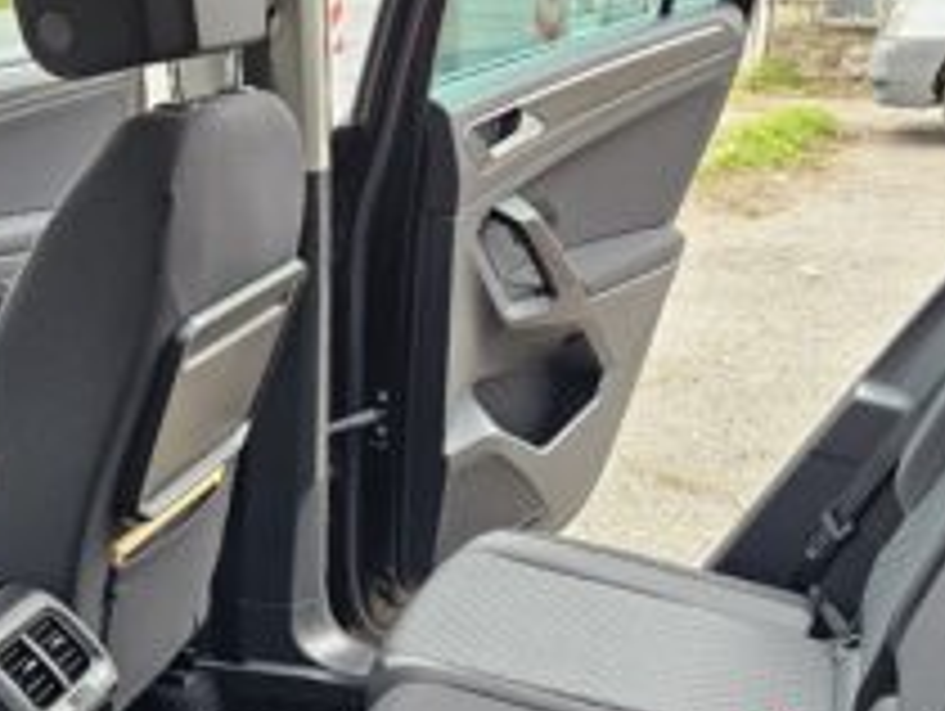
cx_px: 441
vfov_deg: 24.7
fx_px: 1531
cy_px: 745
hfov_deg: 34.3
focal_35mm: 56
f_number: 1.8
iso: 500
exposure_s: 1/100
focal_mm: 5.4
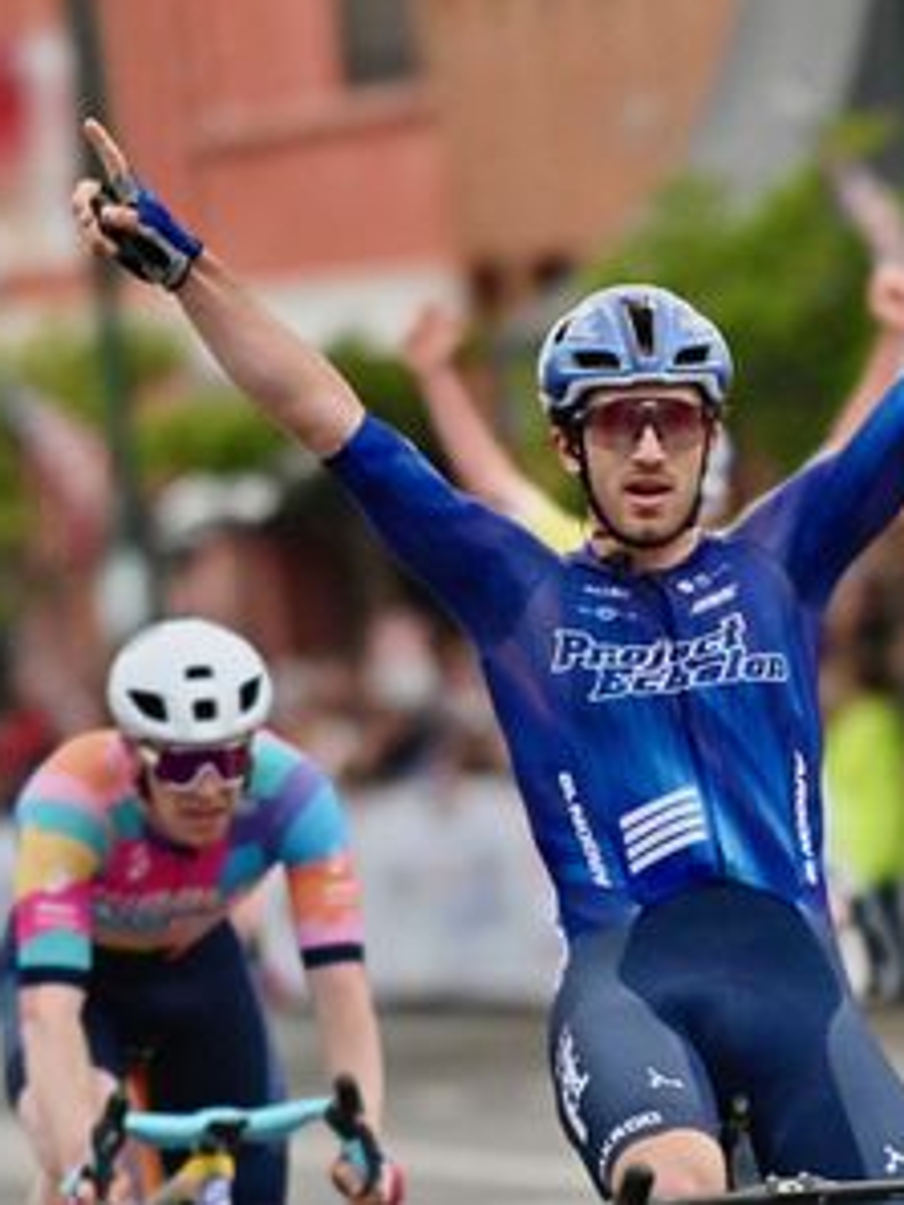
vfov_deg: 5.0
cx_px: 693
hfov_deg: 3.8
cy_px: 602
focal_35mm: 393
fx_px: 13674
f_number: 4
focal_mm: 270
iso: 4000
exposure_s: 1/6400
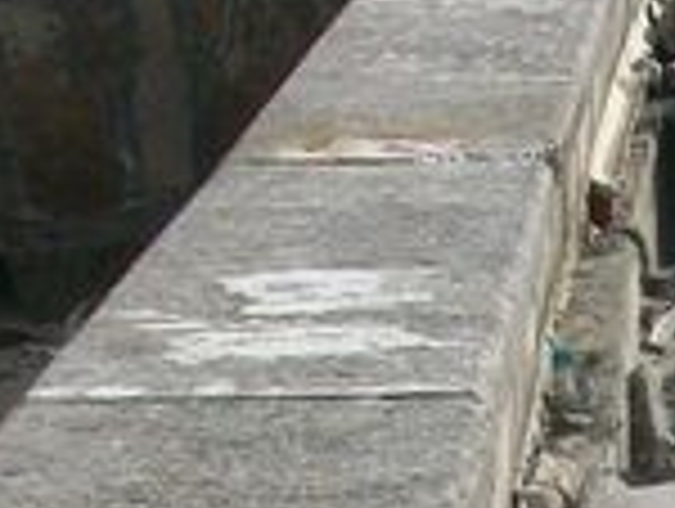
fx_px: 4531
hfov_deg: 8.4
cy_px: 1110
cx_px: 954
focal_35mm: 232
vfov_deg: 6.2
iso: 64
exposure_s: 1/353
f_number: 5.5
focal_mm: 5.7
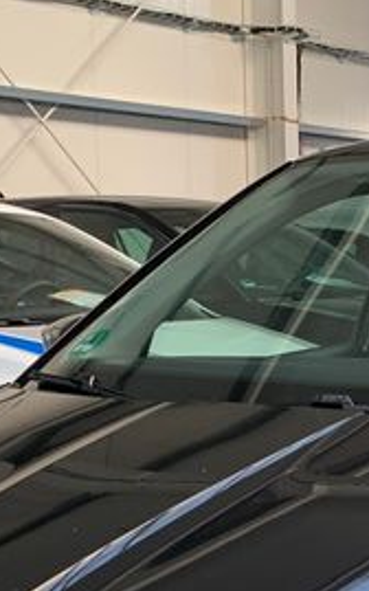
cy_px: 595
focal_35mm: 105
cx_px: 545
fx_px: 1690
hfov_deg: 11.9
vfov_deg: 19.2
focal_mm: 4.25
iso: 125
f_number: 1.8
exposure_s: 1/60
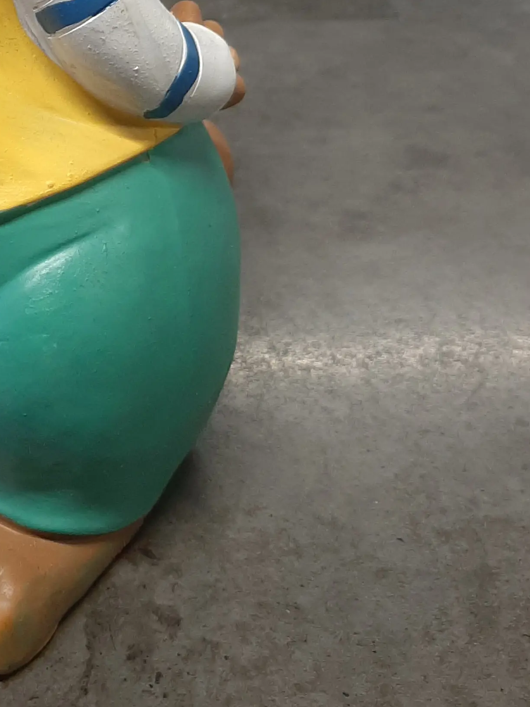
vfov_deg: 27.2
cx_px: -3
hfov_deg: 22.1
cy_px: -112
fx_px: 1306
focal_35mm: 64
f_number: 1.7
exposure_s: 1/50
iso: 64
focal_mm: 3.93
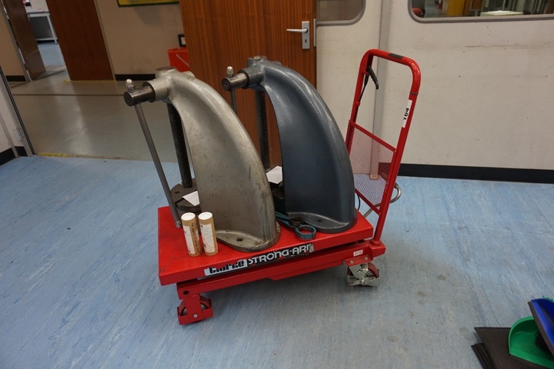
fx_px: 369
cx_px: 277
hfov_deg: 73.7
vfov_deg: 53.1
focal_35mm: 24
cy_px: 184
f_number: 4
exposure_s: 1/160
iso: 640
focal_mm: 16
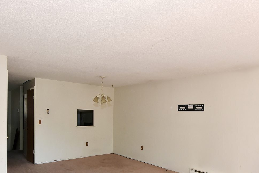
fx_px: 166
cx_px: 137
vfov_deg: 54.3
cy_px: 112
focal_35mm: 23
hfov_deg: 76.0
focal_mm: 14
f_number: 6.3
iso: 640
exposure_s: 1/160
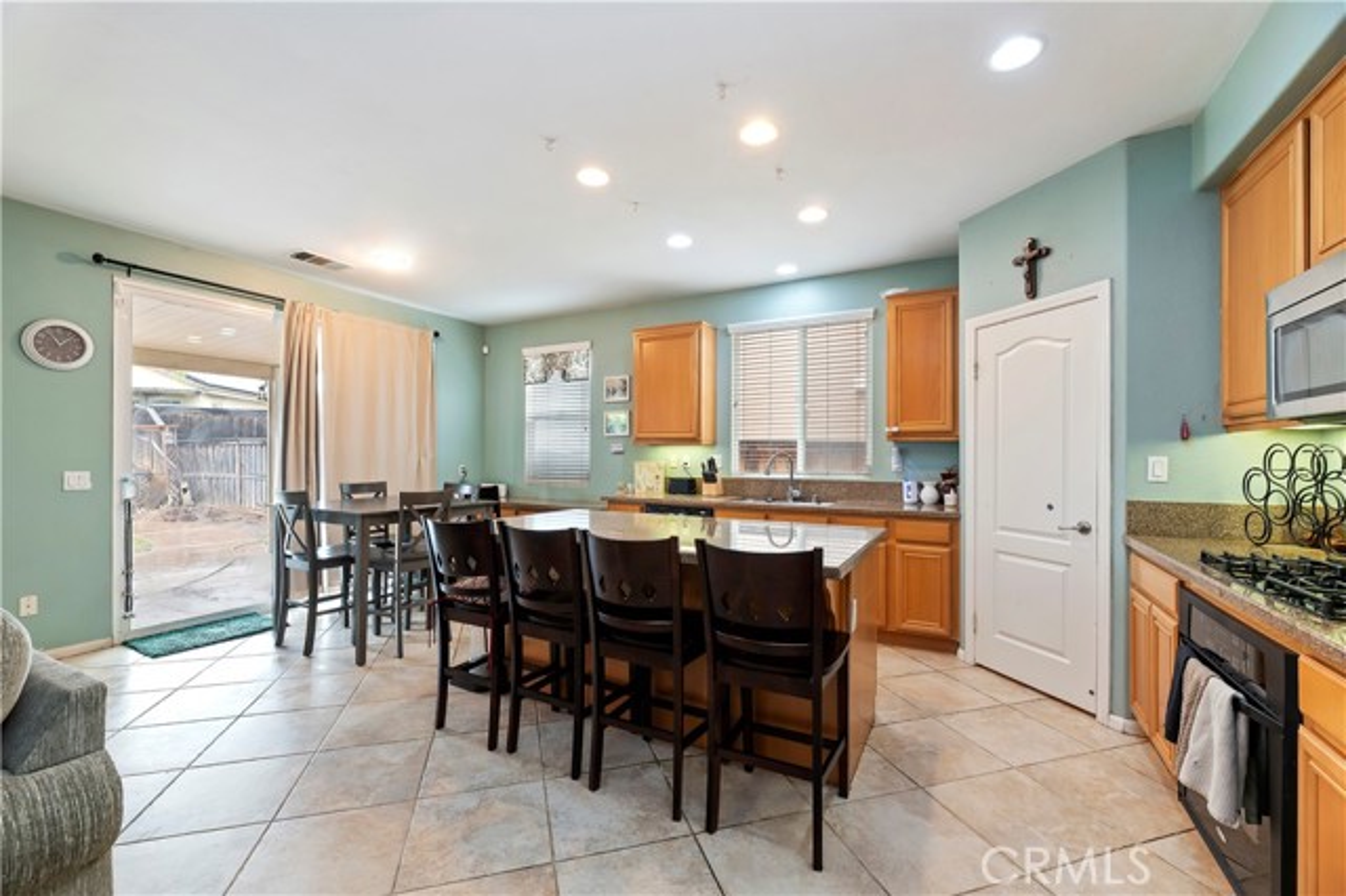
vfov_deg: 81.1
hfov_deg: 104.3
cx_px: 673
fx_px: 523
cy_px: 448
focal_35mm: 14
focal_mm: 14
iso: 500
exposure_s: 1/5
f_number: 10
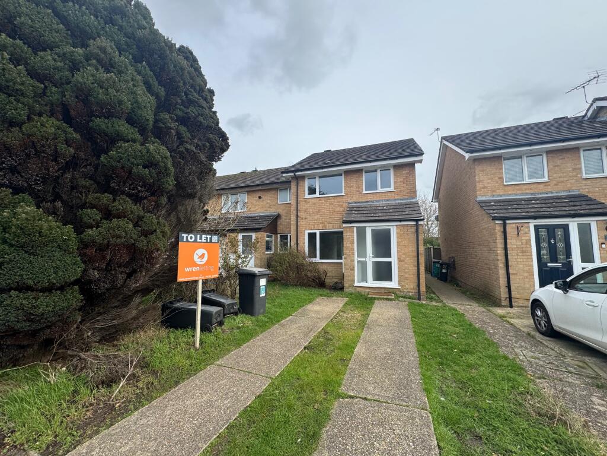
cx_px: 304
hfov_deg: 102.1
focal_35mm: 14
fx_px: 245
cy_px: 228
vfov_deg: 85.7
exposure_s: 1/858
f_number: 2.2
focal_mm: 2.22
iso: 50
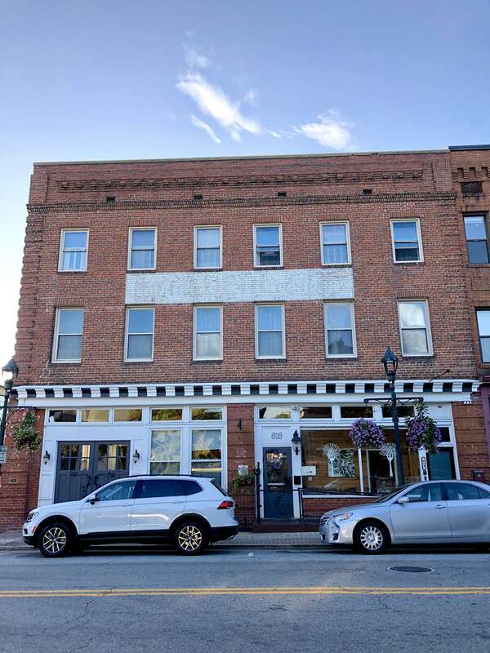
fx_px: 528
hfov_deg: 49.7
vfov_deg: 63.4
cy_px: 326
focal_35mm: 28
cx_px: 245
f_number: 1.8
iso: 20
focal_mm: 3.99
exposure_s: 1/262
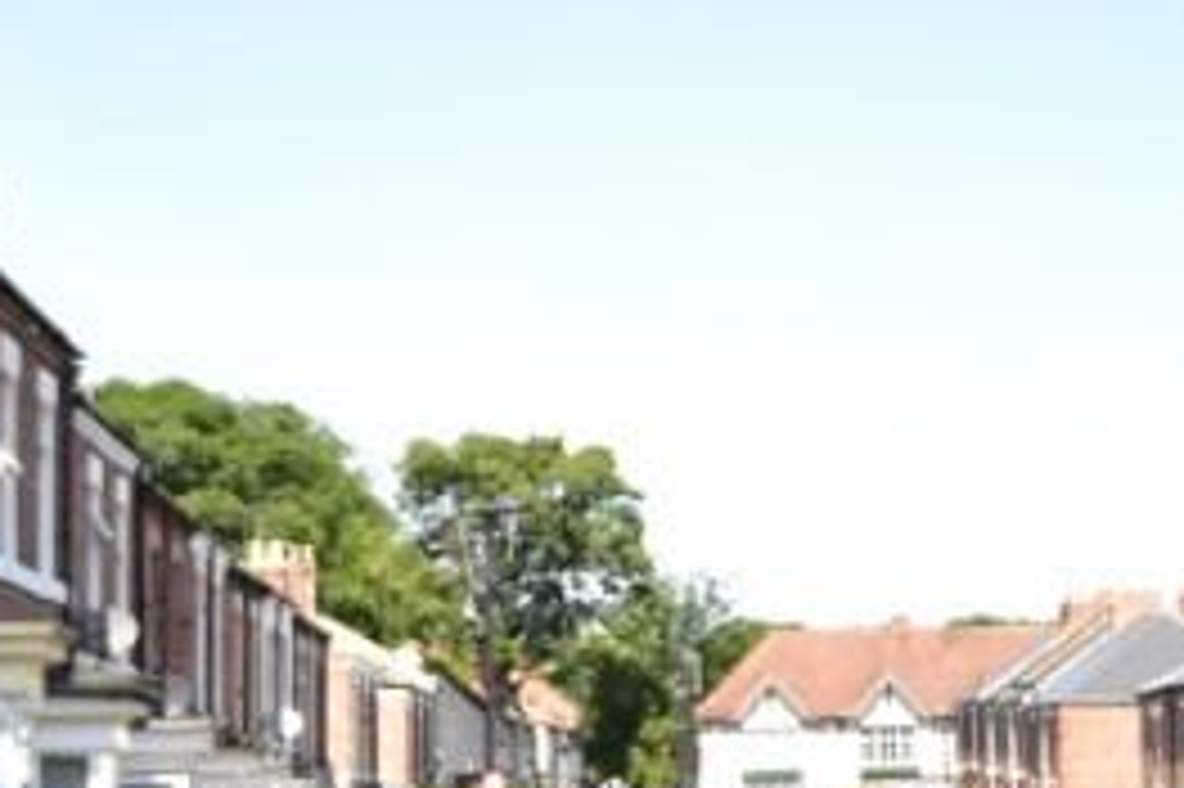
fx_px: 3845
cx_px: 747
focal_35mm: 117
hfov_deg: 17.5
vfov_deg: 11.7
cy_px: 520
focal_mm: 20
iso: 800
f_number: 3.5
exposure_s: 1/3200
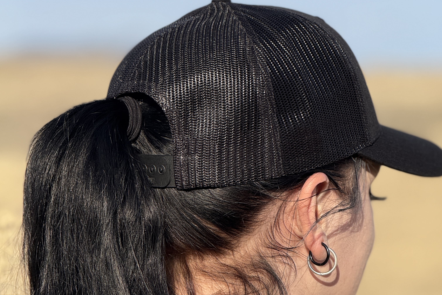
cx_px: 222
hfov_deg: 12.3
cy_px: 170
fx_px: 2050
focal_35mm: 167
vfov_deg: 8.2
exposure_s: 1/2024
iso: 64
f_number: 2.8
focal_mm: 15.66
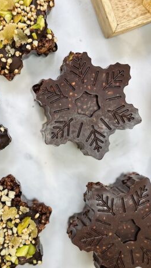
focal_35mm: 46
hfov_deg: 25.7
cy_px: 179
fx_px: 327
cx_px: 40
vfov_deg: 43.9
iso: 250
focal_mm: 6.86
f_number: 1.78
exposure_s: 1/72
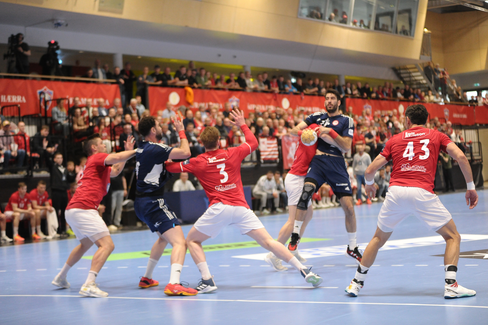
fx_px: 1057
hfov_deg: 26.0
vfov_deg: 17.5
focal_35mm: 78
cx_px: 244
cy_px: 162
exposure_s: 1/1250
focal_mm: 78
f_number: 2.8
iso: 6400
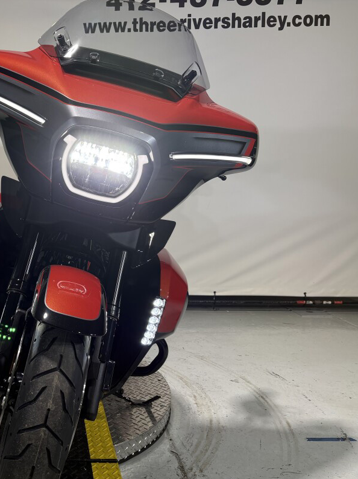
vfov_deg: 52.6
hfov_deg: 38.3
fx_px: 483
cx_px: 46
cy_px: 240
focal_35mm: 35
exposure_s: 1/243
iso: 64
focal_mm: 5.96
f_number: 1.6
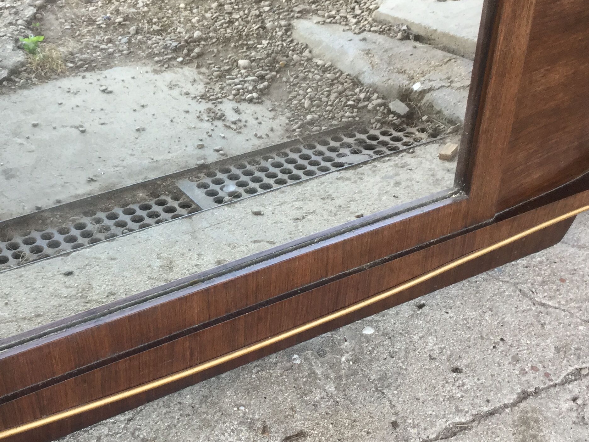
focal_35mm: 54
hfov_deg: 34.8
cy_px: 221
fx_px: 919
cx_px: 146
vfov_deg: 27.0
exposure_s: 1/33
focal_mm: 3.3
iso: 25
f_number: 2.4
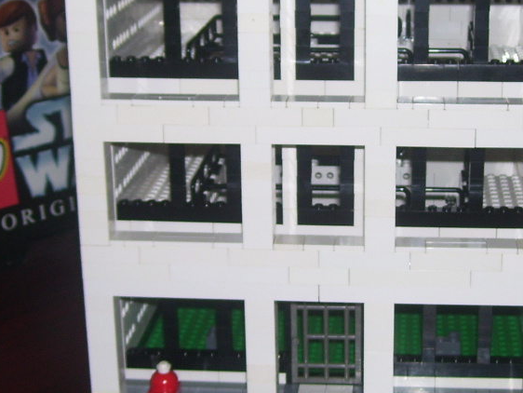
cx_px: 322
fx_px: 1194
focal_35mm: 79
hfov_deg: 24.6
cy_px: 164
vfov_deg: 18.7
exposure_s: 1/60
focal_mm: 6
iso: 80
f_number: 2.7
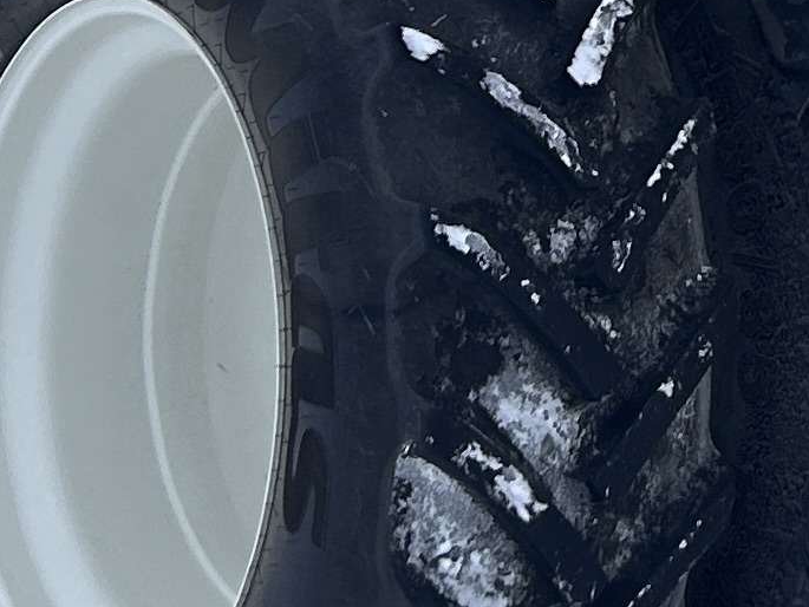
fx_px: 3576
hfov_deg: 12.6
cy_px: -573
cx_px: 963
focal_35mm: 153
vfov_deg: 9.2
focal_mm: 5.7
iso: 50
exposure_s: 1/4444
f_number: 1.5
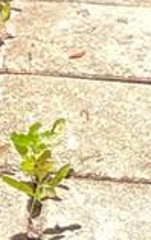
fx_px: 1834
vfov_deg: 6.7
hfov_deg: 4.6
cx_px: -200
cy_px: -507
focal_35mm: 279
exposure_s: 1/397
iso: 50
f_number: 1.6
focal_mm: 5.1
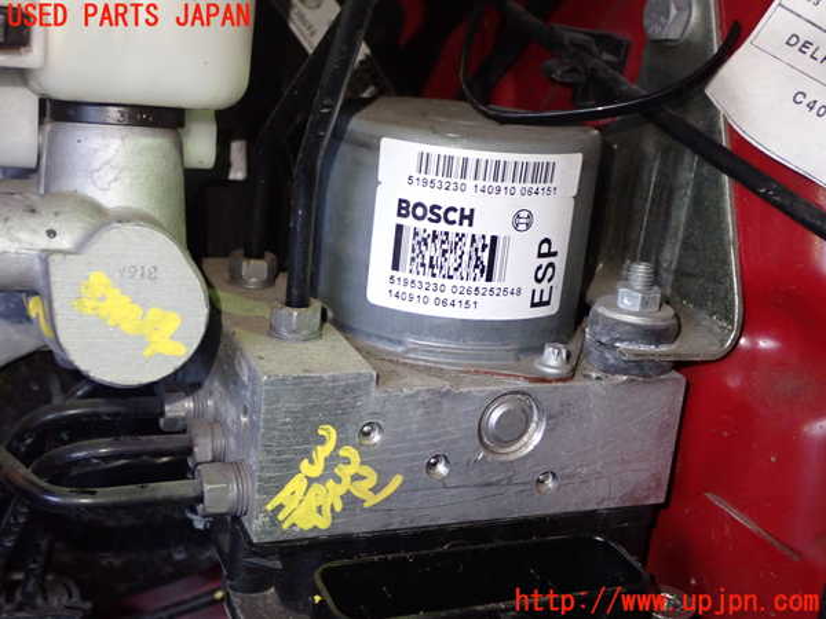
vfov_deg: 30.9
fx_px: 1122
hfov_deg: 40.4
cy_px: 310
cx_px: 413
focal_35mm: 47
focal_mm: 8.4
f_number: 3.1
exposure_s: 1/50
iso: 800
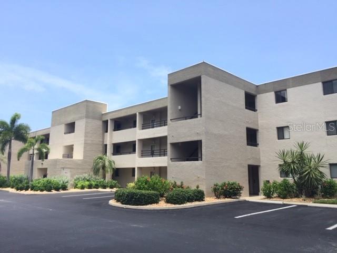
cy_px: 126
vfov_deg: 48.2
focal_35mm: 29
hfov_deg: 61.7
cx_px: 168
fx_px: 282
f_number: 2.2
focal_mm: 4.15
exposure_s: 1/964
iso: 32
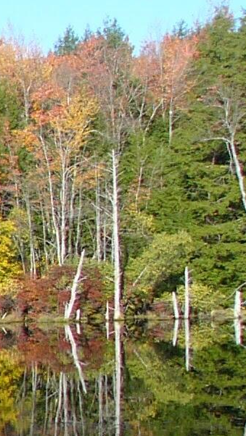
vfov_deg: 14.2
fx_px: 1738
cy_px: 353
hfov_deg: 7.0
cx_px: -579
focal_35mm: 150
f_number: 4
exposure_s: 1/100
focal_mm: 6
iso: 50
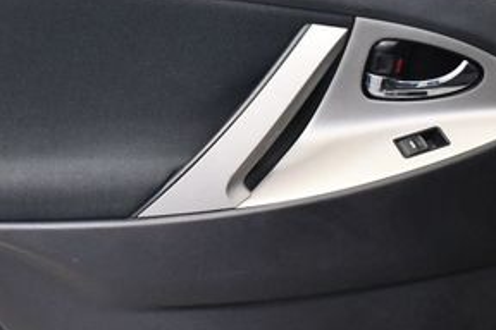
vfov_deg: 15.3
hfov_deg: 22.7
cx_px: 124
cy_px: 125
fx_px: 1226
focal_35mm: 89
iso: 3200
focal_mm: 20
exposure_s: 1/80
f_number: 3.8
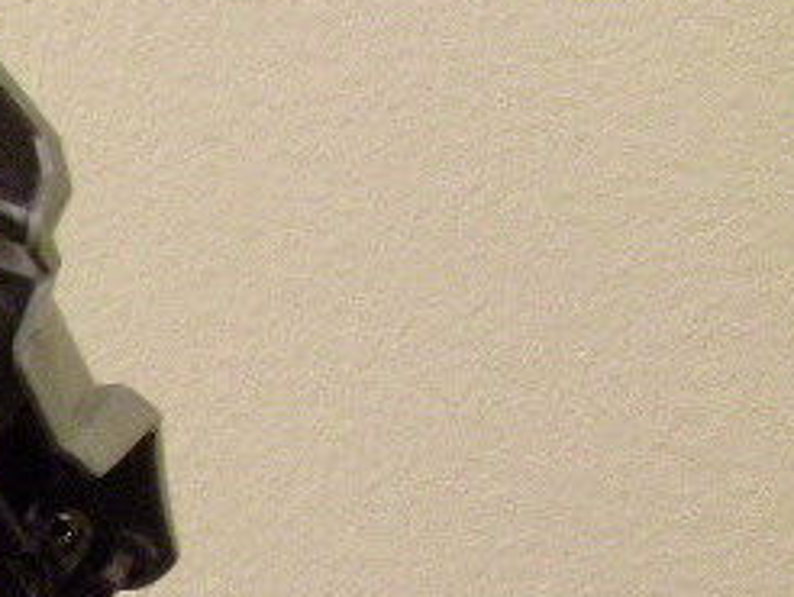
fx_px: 3628
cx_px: -823
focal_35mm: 158
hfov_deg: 11.2
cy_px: 833
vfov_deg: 9.2
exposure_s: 1/4
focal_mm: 6.3
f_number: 3
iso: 200
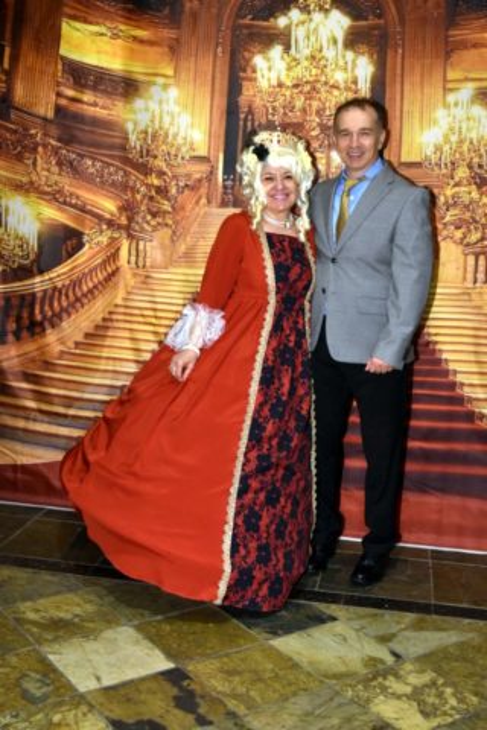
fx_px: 812
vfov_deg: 48.5
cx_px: 244
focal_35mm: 40
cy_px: 365
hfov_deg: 33.4
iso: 1600
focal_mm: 40
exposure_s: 1/60
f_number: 6.3
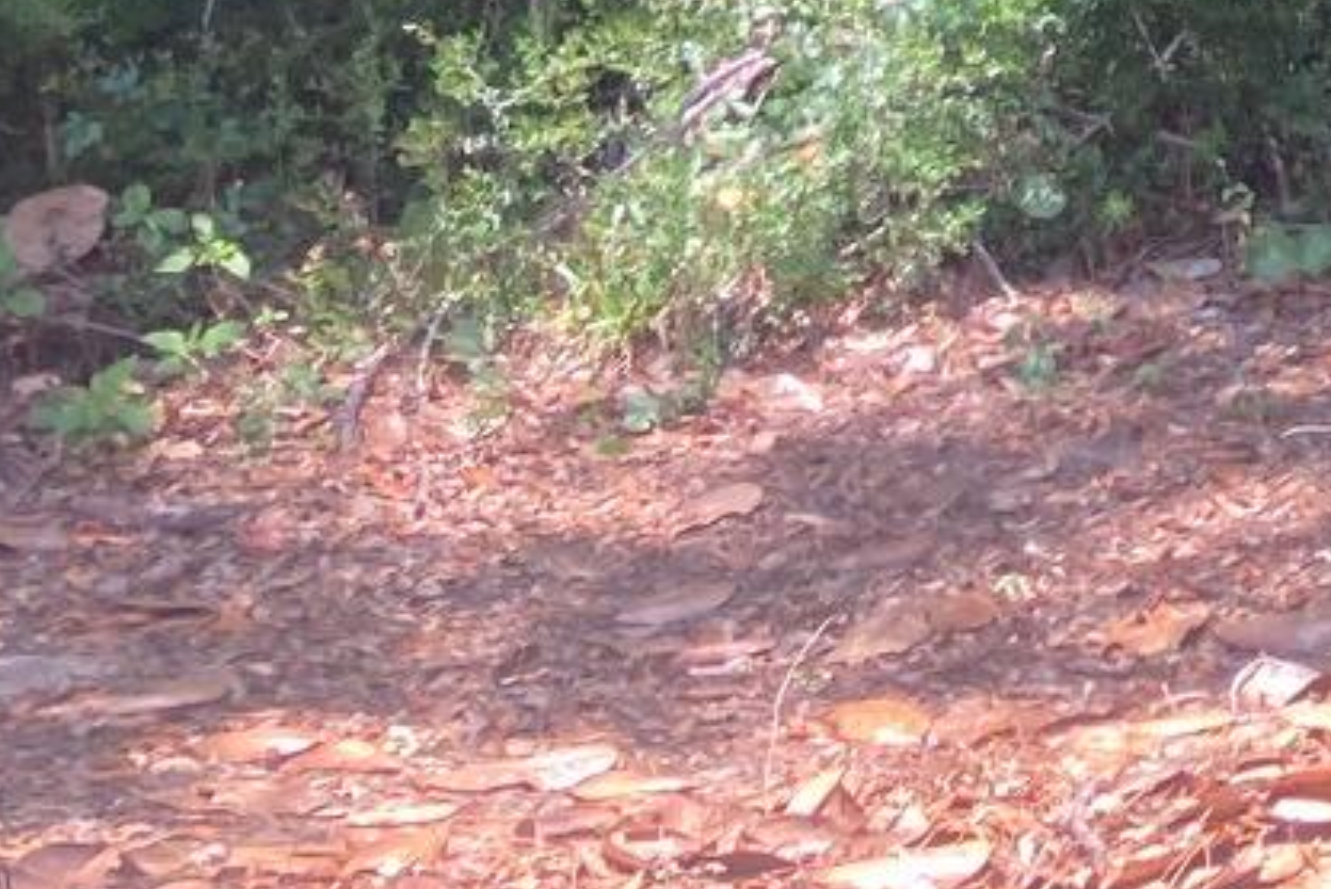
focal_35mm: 141
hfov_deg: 11.8
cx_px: 3190
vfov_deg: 8.9
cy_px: -1158
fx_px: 5217
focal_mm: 3.99
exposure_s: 1/144
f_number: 1.8
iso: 20
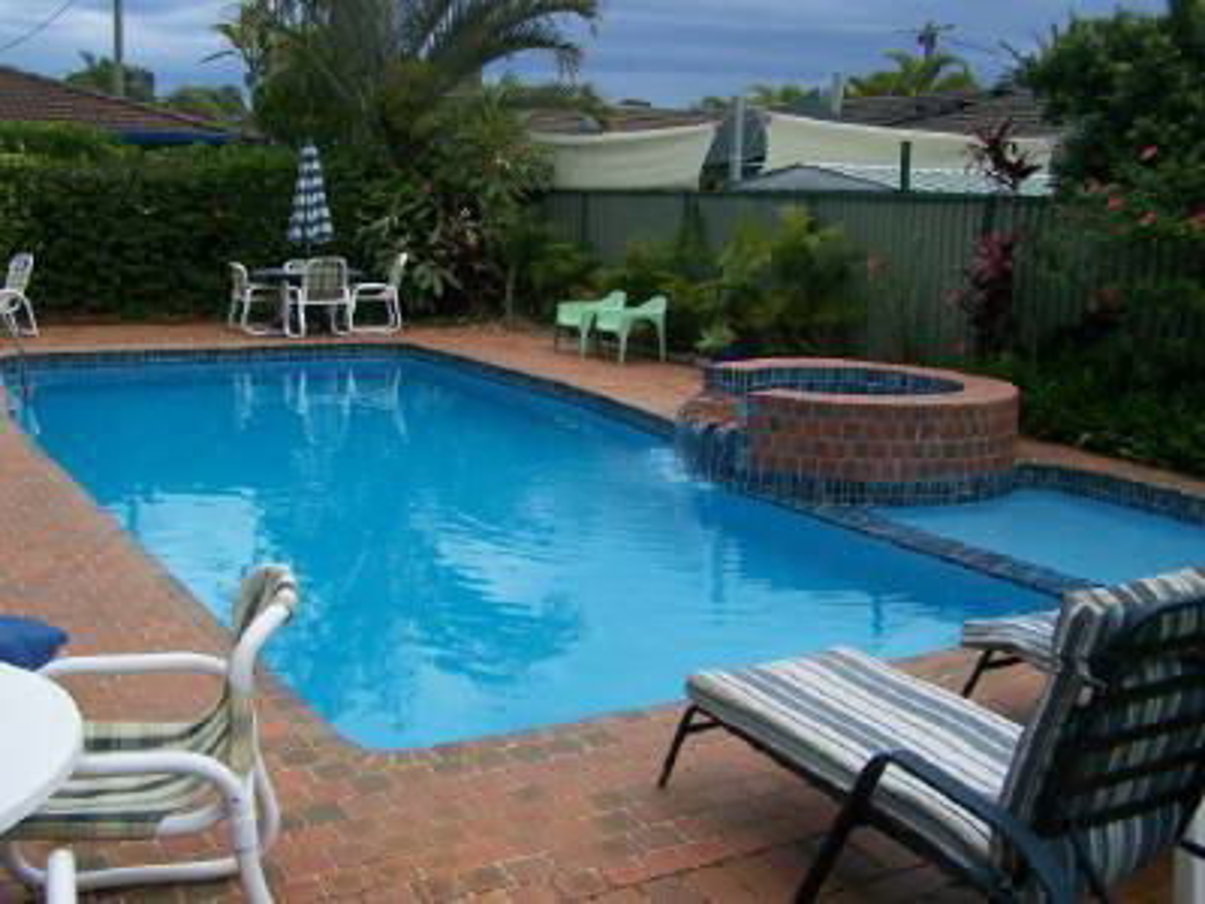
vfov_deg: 37.7
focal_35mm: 38
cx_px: 602
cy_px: 452
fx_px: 1323
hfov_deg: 49.0
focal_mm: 6.3
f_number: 4
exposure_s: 1/640
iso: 100
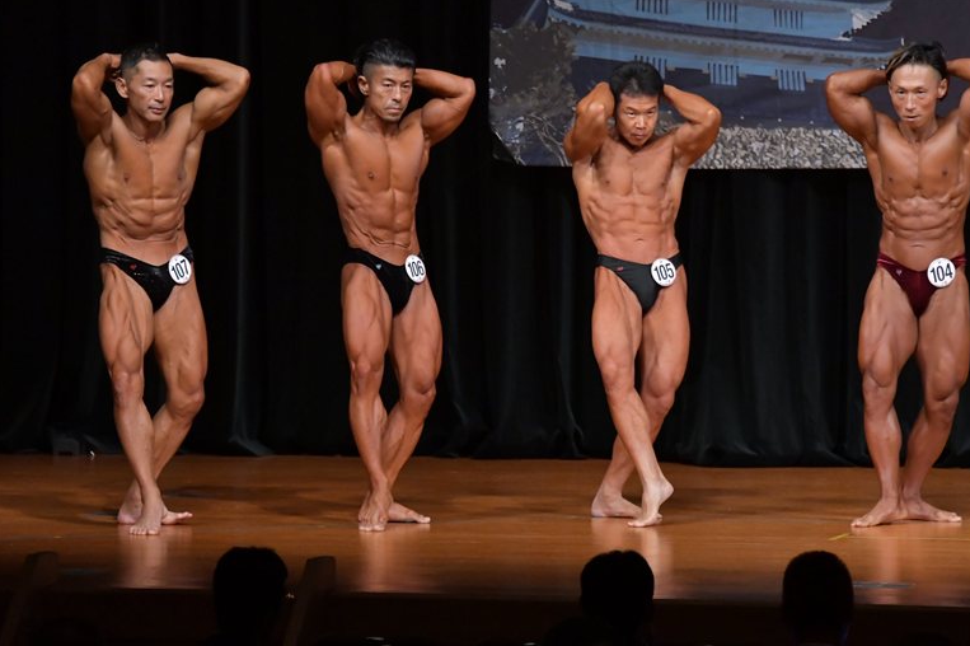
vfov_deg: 5.3
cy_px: 323
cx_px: 485
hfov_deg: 8.0
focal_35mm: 259
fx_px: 6975
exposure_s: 1/400
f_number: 5.6
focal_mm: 170
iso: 5000
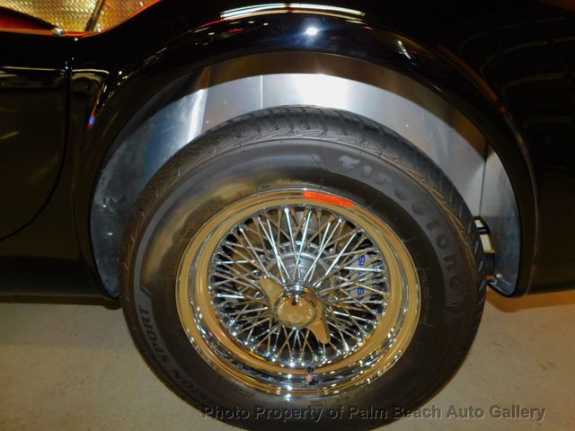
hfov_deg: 73.9
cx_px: 288
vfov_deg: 58.9
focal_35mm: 23
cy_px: 216
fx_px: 382
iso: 200
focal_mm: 4
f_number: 3
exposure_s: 1/30
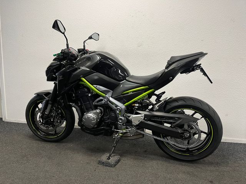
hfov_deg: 67.3
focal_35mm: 26
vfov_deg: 53.1
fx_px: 185
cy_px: 92
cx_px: 123
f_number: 1.6
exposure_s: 1/50
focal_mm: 5.1
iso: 80
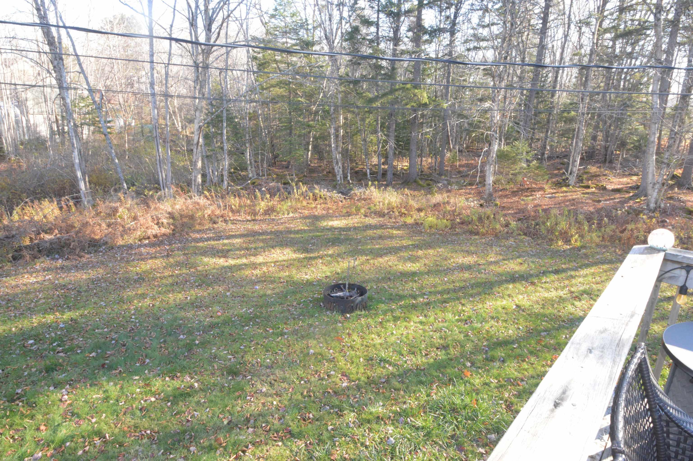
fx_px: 375
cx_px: 346
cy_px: 230
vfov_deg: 63.1
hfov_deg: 85.5
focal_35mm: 20
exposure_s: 1/60
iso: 1800
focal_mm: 13
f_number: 3.8
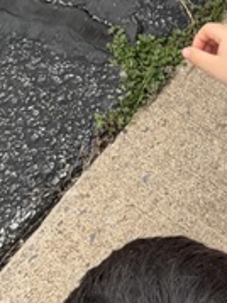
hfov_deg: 9.3
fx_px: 1304
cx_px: 456
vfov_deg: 12.8
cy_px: -103
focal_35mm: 149
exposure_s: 1/1001
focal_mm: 5.96
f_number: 1.6
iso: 50
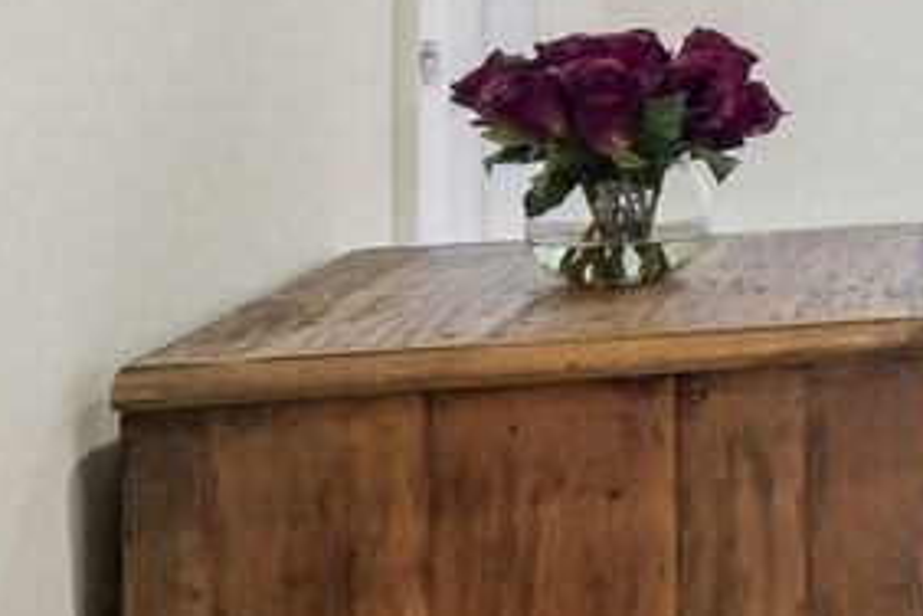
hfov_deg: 11.0
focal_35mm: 109
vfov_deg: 12.4
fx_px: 2794
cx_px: 2838
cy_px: -64
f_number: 5.6
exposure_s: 1/15
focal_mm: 10
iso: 320
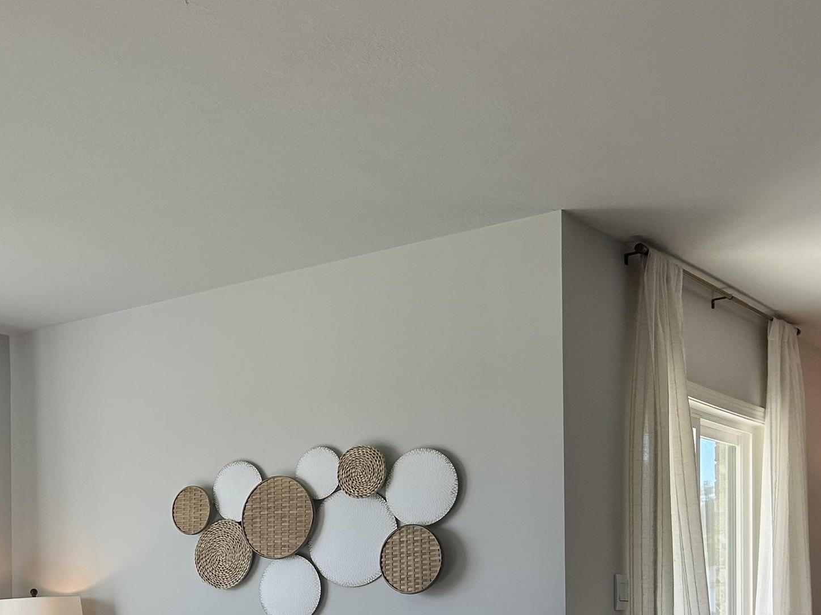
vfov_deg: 25.2
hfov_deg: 32.7
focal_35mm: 55
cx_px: 41
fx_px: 1304
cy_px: 625
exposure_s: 1/309
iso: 50
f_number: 1.5
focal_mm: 5.7
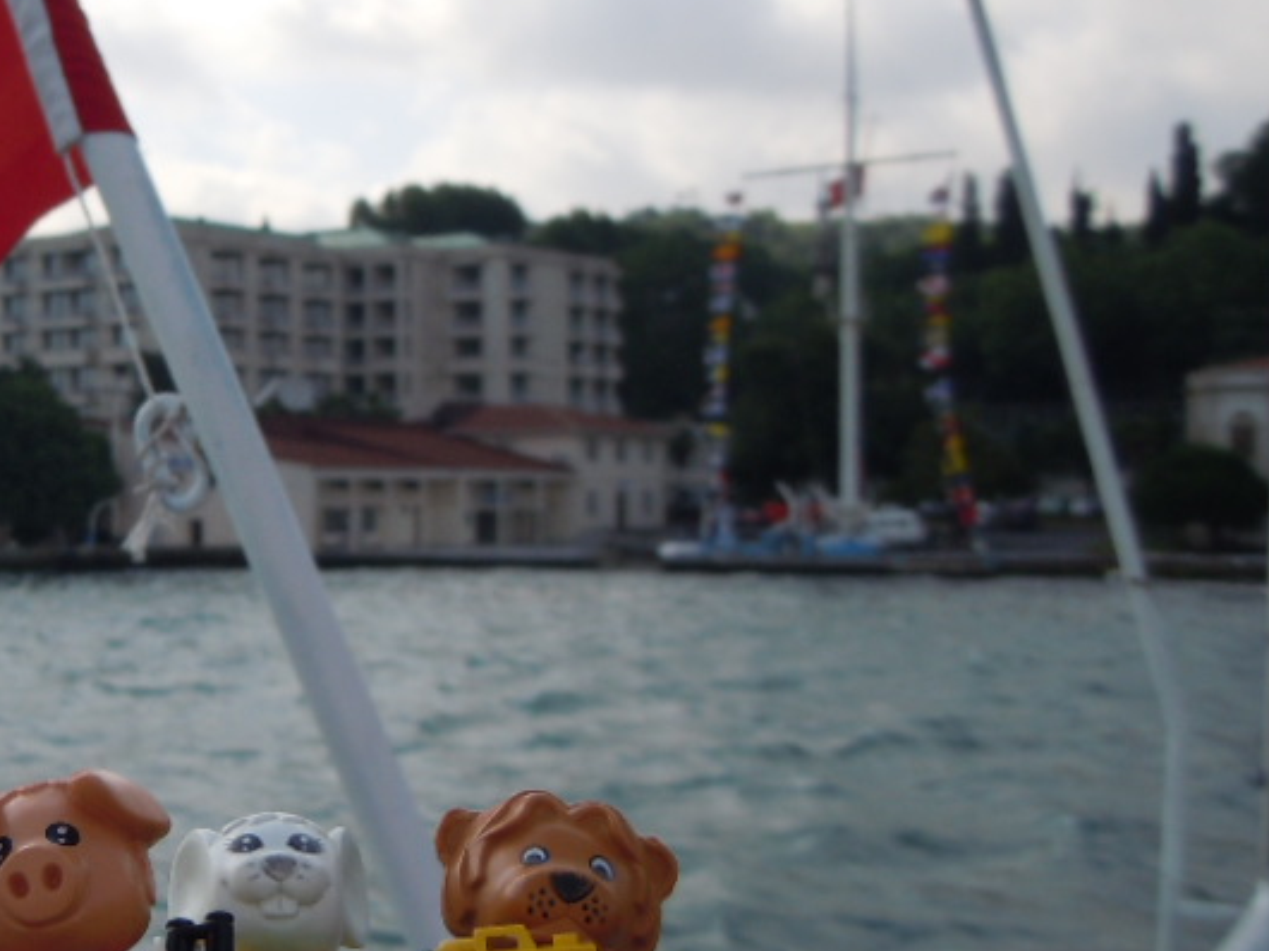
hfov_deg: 31.6
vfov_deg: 25.2
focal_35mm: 58
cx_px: 110
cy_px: 498
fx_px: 2125
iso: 100
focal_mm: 5.4
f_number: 7
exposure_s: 1/320
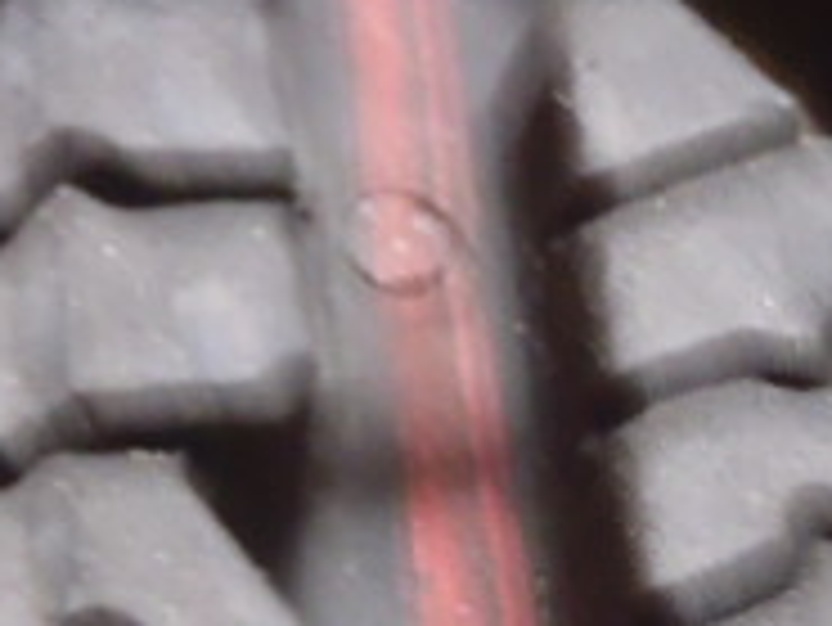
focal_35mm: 256
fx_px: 6157
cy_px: 126
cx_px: -270
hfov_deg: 7.6
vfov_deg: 5.8
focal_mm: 6.64
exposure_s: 1/8
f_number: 4.7
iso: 200
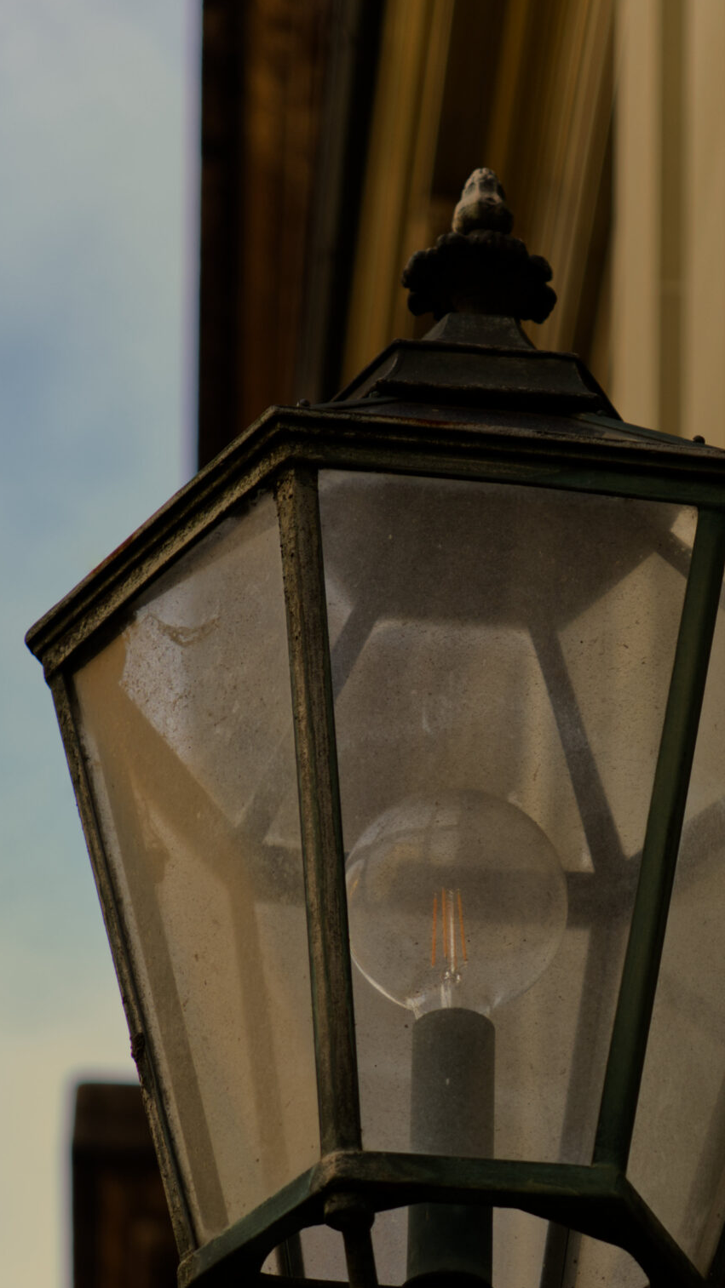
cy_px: 908
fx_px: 4546
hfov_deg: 9.1
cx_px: 547
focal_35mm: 133
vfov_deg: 16.1
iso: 100
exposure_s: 1/320
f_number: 2.8
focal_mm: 50
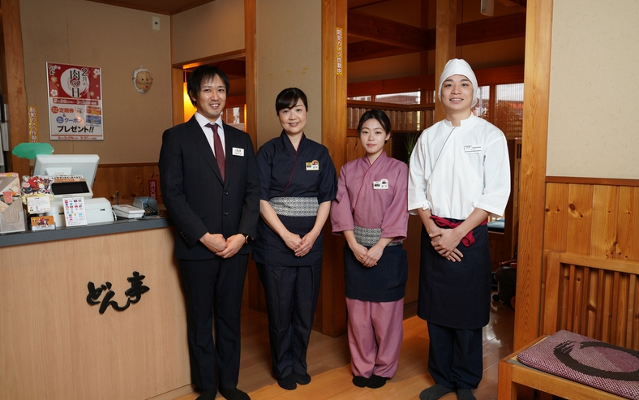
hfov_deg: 62.9
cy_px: 200
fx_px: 523
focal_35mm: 30
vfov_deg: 41.9
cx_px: 317
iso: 500
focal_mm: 29
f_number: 5.6
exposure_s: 1/40
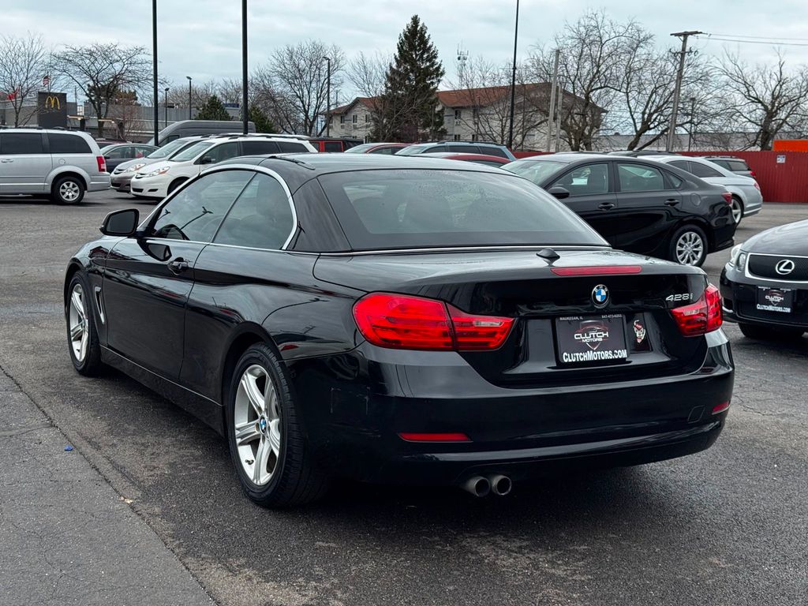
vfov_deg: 30.3
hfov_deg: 39.7
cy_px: 303
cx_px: 404
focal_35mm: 48
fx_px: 1120
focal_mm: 6.76
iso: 64
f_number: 1.78
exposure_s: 1/1869
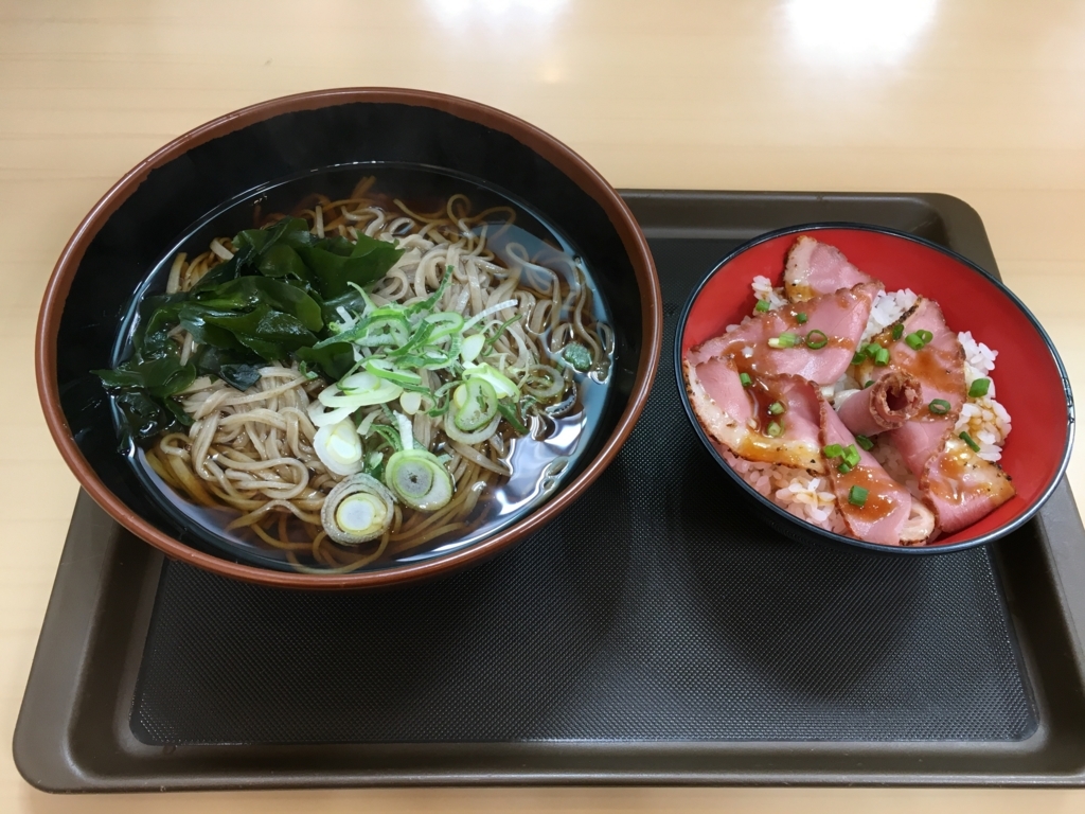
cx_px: 542
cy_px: 407
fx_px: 909
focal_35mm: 29
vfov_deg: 48.2
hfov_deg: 61.7
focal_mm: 4.15
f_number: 2.2
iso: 40
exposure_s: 1/33
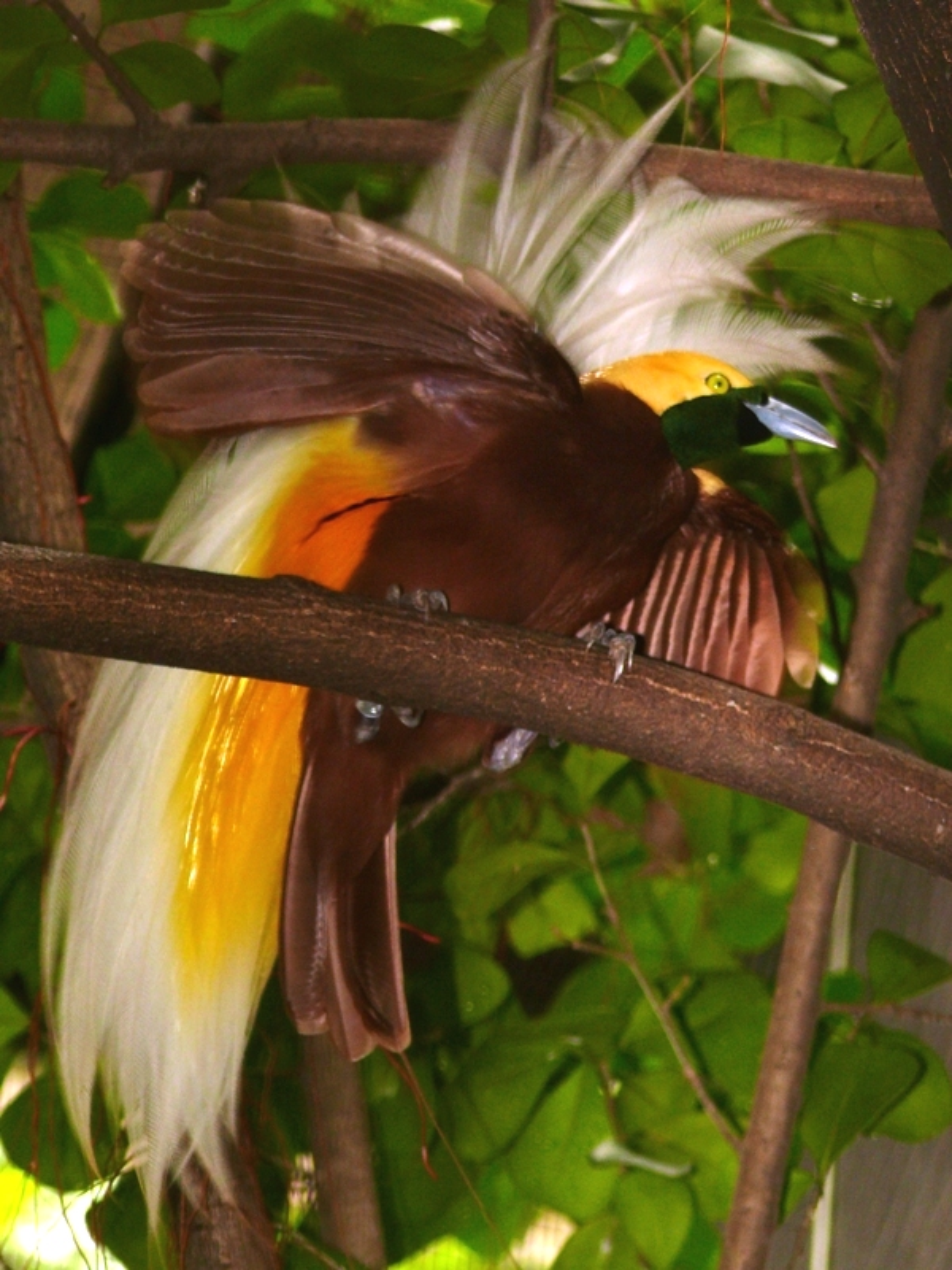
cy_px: 635
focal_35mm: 195
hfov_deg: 7.6
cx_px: 476
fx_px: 7150
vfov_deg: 10.1
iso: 100
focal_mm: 41.3
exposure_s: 1/40
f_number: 3.6
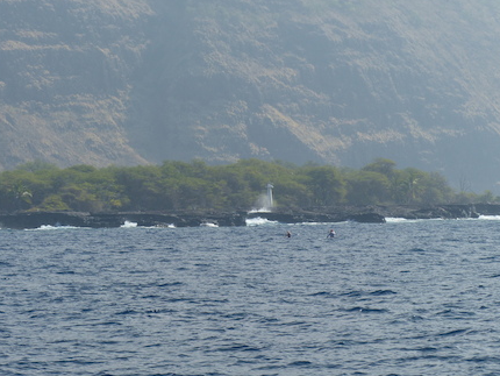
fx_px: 3382
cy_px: 208
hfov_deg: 8.5
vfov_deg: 6.4
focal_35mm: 234
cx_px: 262
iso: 100
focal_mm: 34
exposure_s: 1/500
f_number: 4
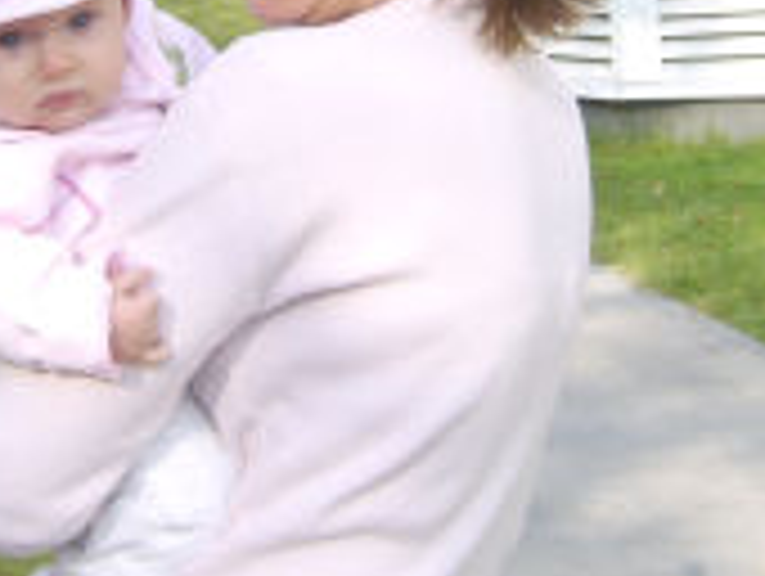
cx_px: 238
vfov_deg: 15.9
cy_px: -20
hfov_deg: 21.4
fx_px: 2014
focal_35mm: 91
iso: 71
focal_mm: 8.13
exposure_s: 1/272
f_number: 4
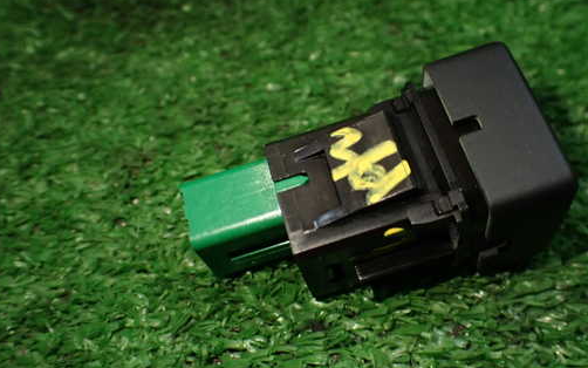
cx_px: 322
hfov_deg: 51.5
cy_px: 192
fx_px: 609
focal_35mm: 38
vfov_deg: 33.6
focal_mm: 5.4
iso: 250
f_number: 2.3
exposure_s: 1/125
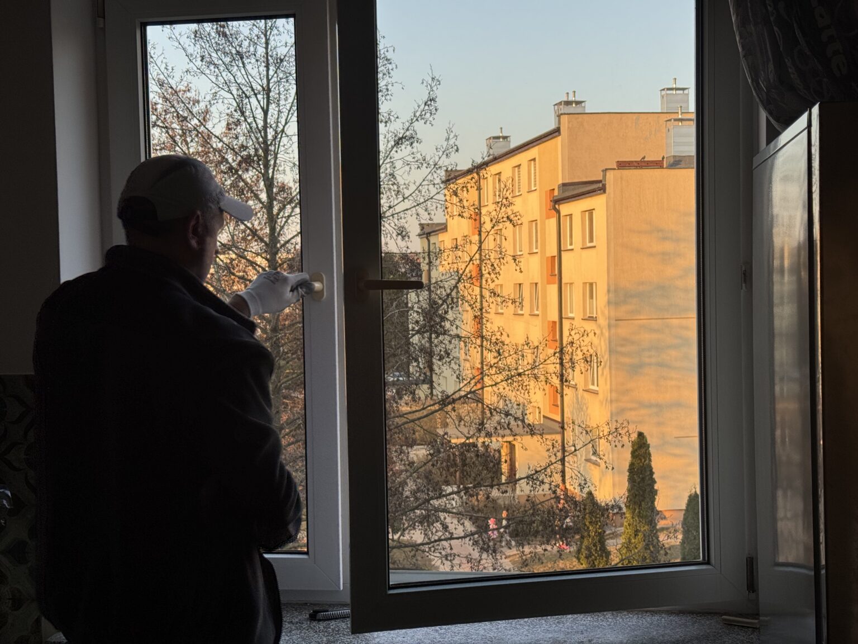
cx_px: 429
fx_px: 1190
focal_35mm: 48
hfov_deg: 39.7
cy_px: 322
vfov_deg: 30.3
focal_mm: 6.76
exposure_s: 1/507
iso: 64
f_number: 1.78
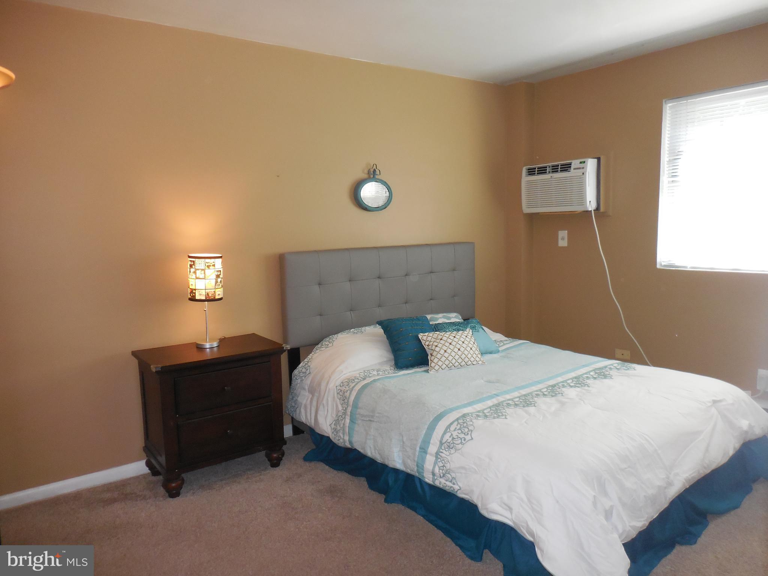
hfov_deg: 69.4
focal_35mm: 25
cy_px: 288
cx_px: 384
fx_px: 555
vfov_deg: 54.9
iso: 320
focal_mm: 4.5
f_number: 3.7
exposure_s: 1/25
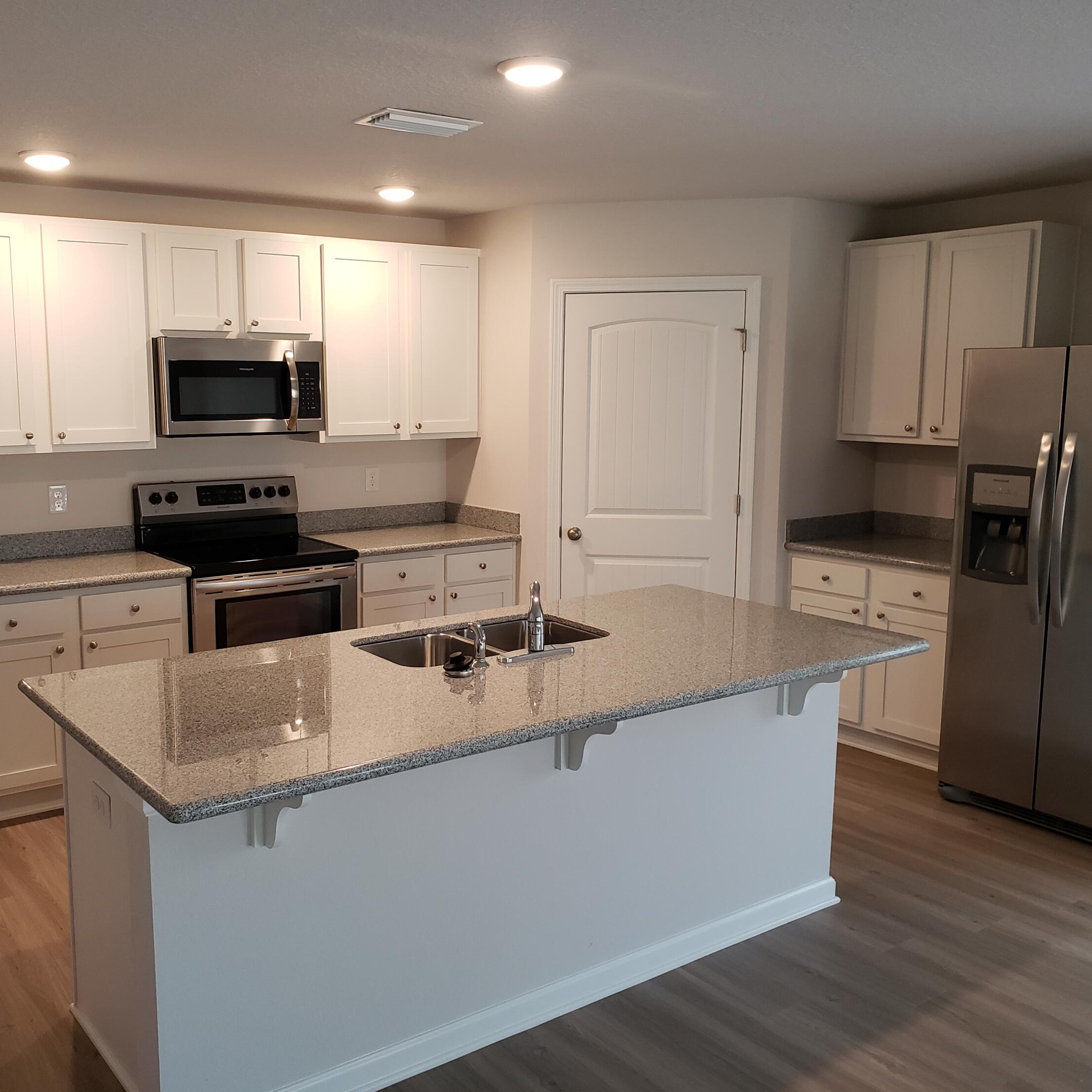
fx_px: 1106
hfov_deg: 52.3
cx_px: 455
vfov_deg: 52.5
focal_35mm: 31
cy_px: 550
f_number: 2.4
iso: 250
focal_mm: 4.3
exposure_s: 1/60
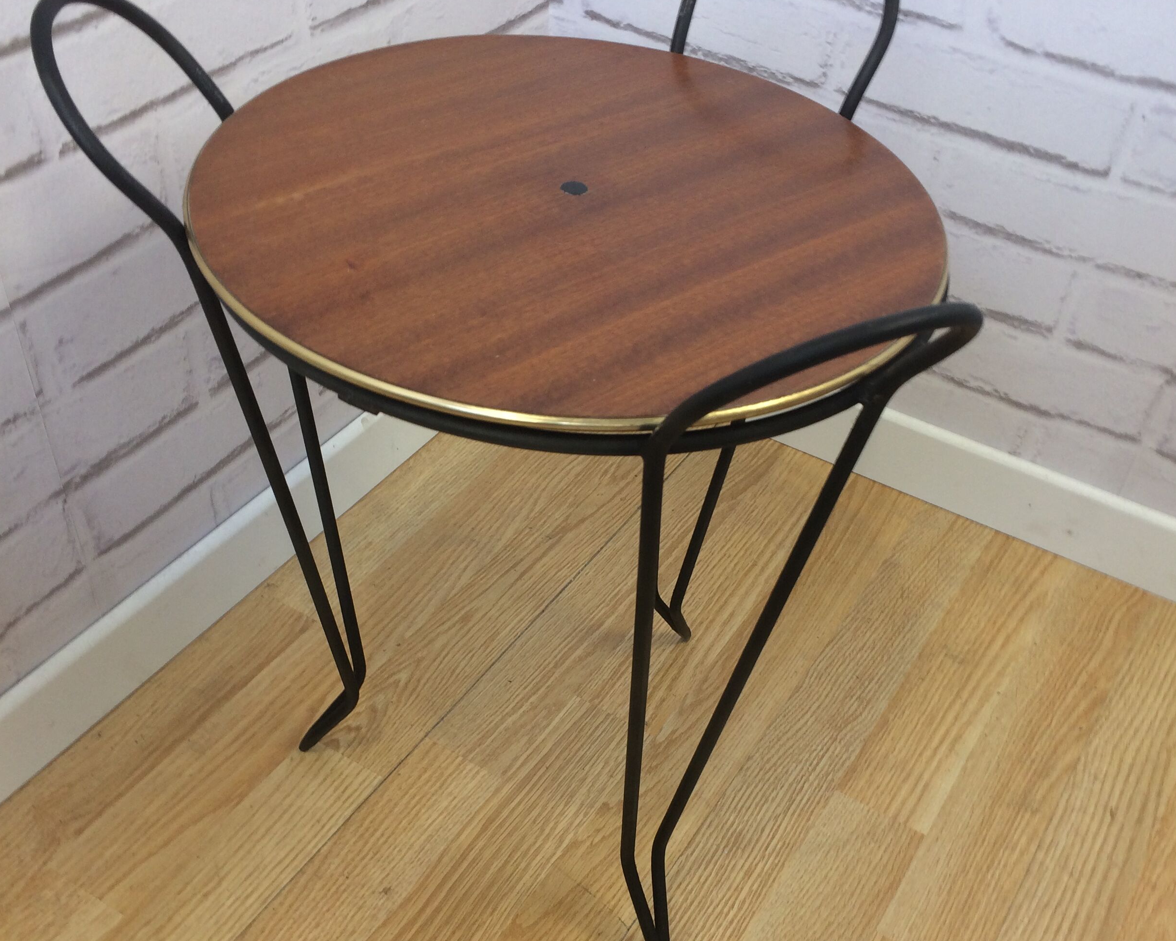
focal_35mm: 38
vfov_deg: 38.9
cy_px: 583
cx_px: 590
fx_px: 1323
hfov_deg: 47.9
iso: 50
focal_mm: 4.15
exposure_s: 1/33
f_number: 2.2
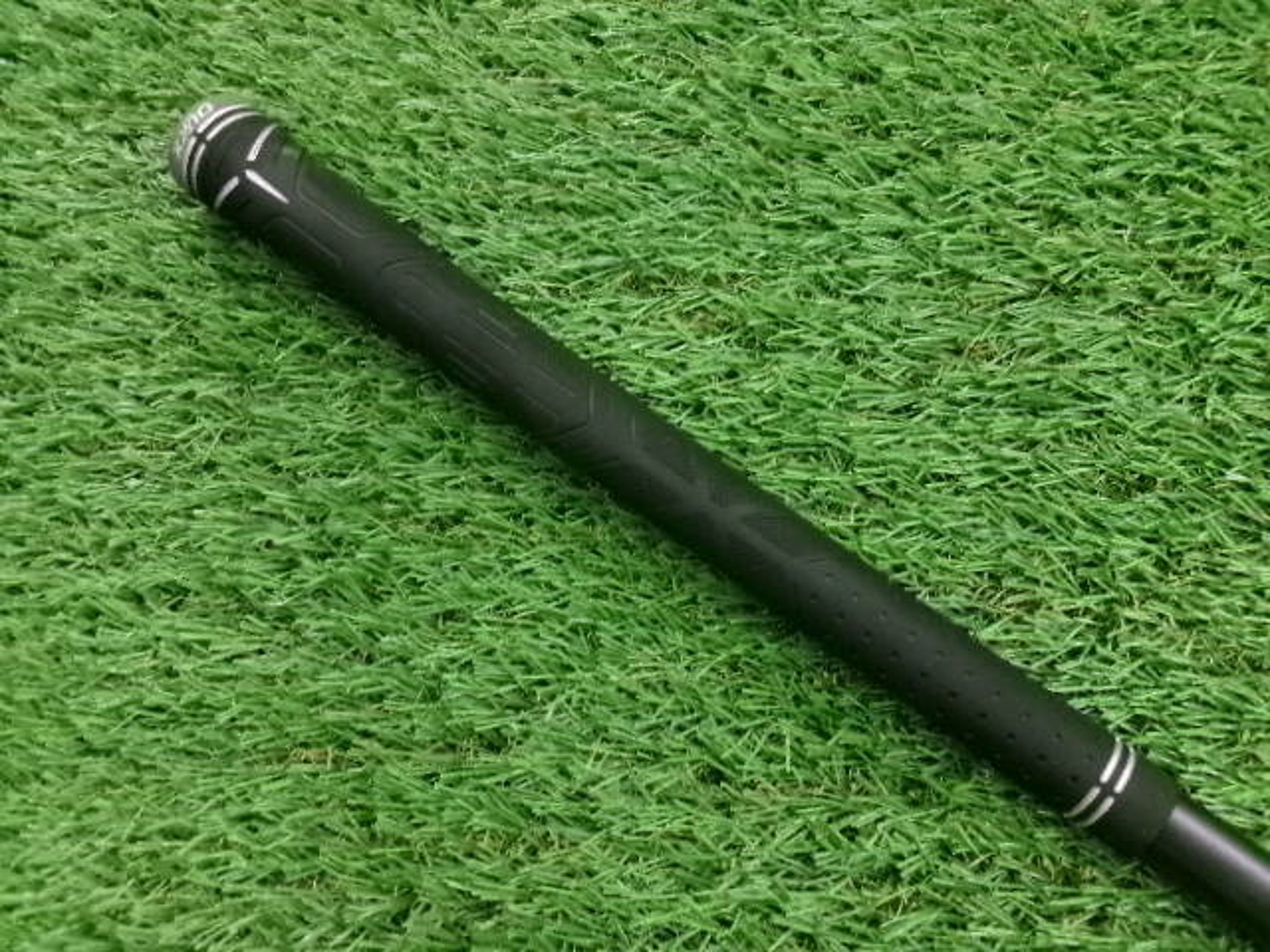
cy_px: 476
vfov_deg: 49.7
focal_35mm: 28
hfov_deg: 63.4
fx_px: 1027
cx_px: 635
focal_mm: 5.1
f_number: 3.9
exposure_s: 1/34
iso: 800
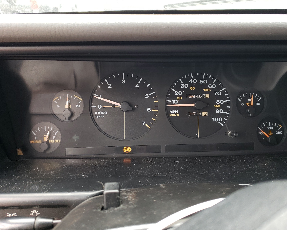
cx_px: 154
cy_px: 113
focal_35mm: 28
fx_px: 238
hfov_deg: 62.1
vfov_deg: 51.5
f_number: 1.5
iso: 95
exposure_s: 1/120
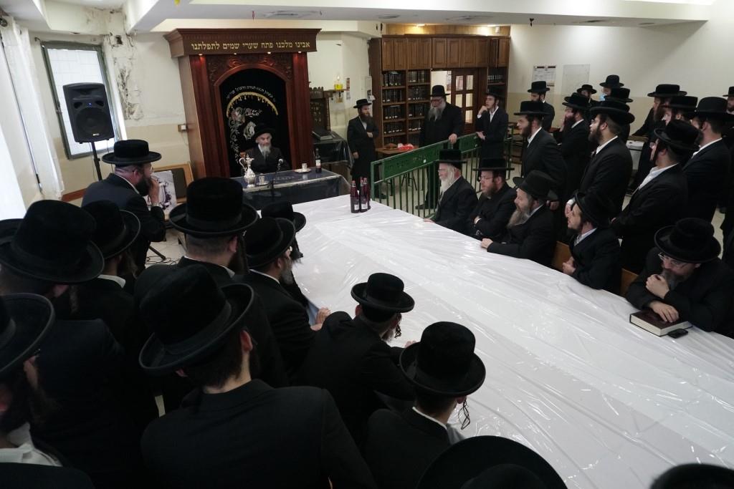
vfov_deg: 53.1
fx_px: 489
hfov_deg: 73.7
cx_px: 367
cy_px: 244
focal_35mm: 24
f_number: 5.6
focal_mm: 16
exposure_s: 1/200
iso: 3200
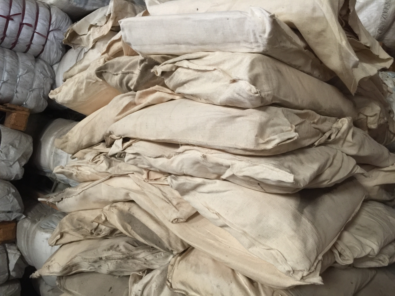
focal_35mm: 29
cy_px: 148
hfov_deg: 61.7
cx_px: 198
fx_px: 331
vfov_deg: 48.2
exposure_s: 1/10
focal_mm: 4.15
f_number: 2.2
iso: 125
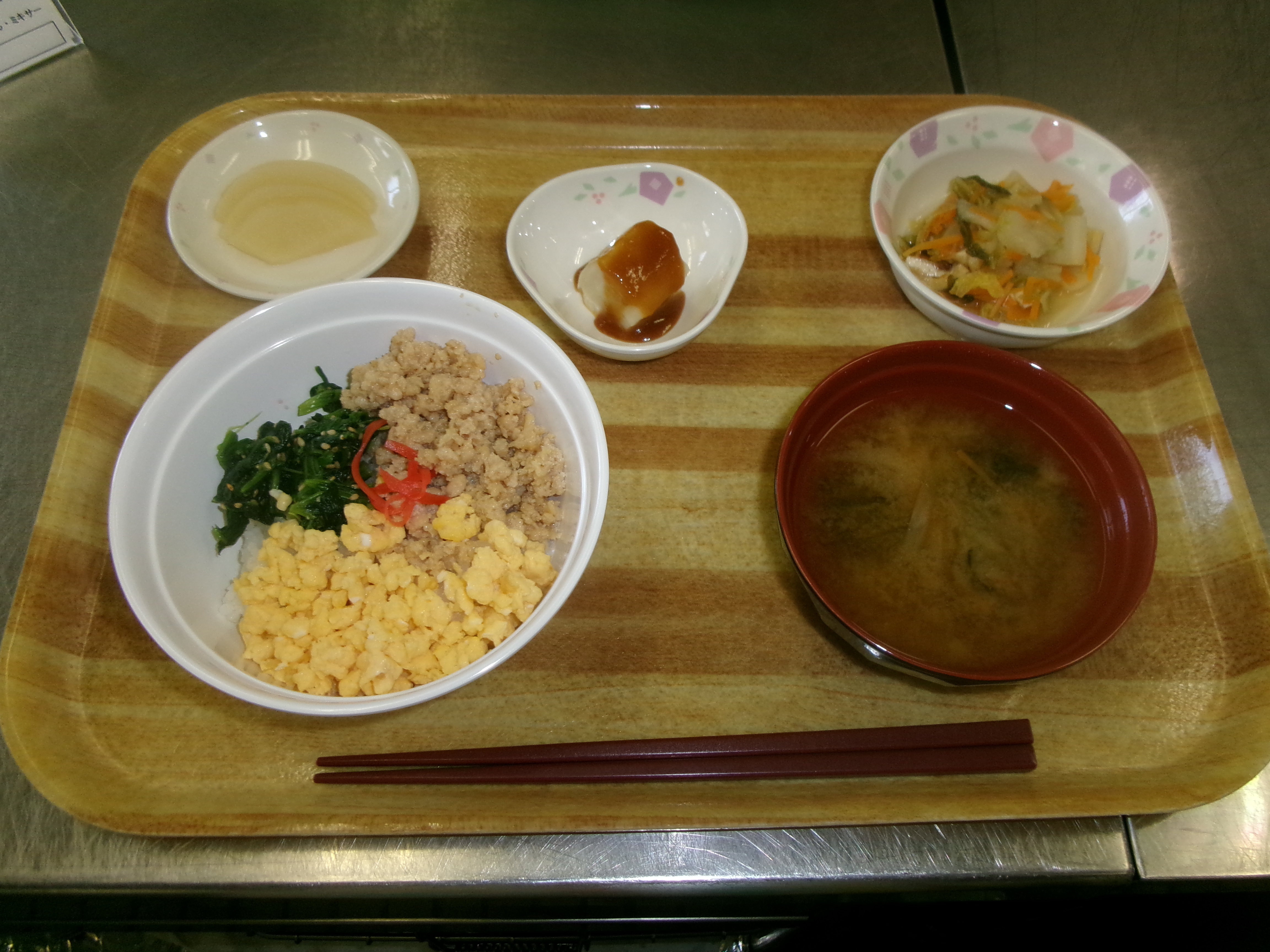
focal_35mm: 28
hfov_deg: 63.4
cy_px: 476
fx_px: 1027
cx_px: 635
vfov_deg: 49.7
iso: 200
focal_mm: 5.1
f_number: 3.9
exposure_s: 1/60
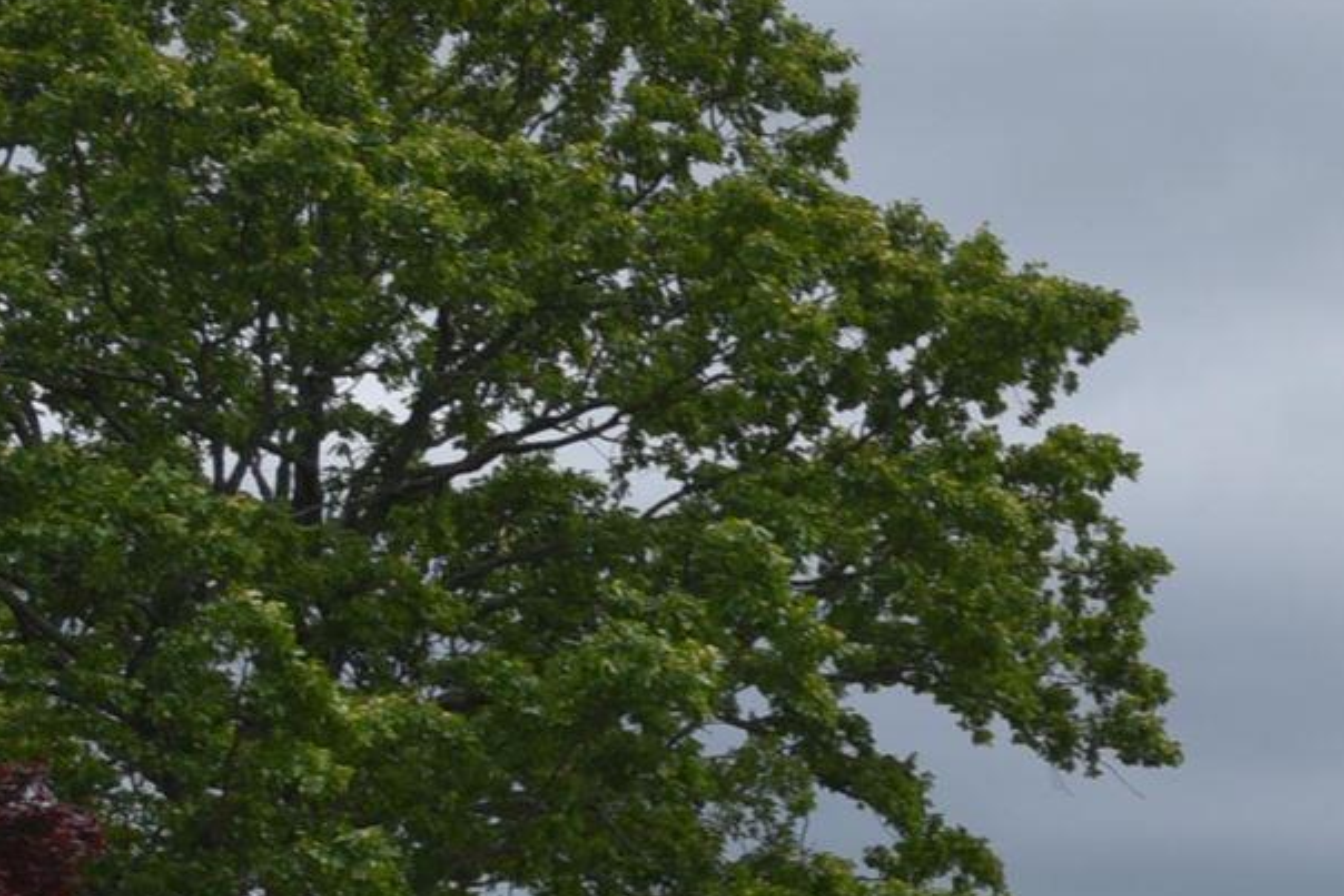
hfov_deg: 14.1
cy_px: 983
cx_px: 2695
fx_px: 4555
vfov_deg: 11.1
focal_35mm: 122
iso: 100
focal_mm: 24
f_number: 11
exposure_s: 1/200
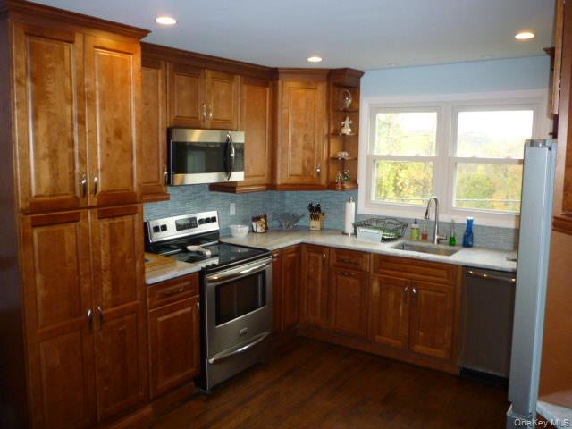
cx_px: 286
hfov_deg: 61.7
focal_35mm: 29
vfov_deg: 48.2
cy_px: 214
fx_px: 479
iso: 320
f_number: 3.3
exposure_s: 1/60
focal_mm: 5.2
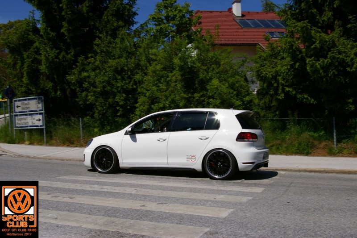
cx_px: 178
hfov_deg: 49.6
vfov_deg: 34.2
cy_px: 119
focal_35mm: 39
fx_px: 387
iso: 200
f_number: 13
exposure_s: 1/250
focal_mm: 26
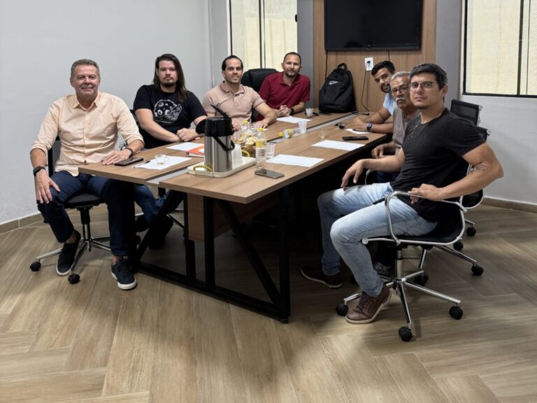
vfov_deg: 56.8
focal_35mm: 24
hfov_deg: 71.6
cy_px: 202
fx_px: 372
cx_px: 268
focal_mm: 6.76
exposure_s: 1/60
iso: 160
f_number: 1.78
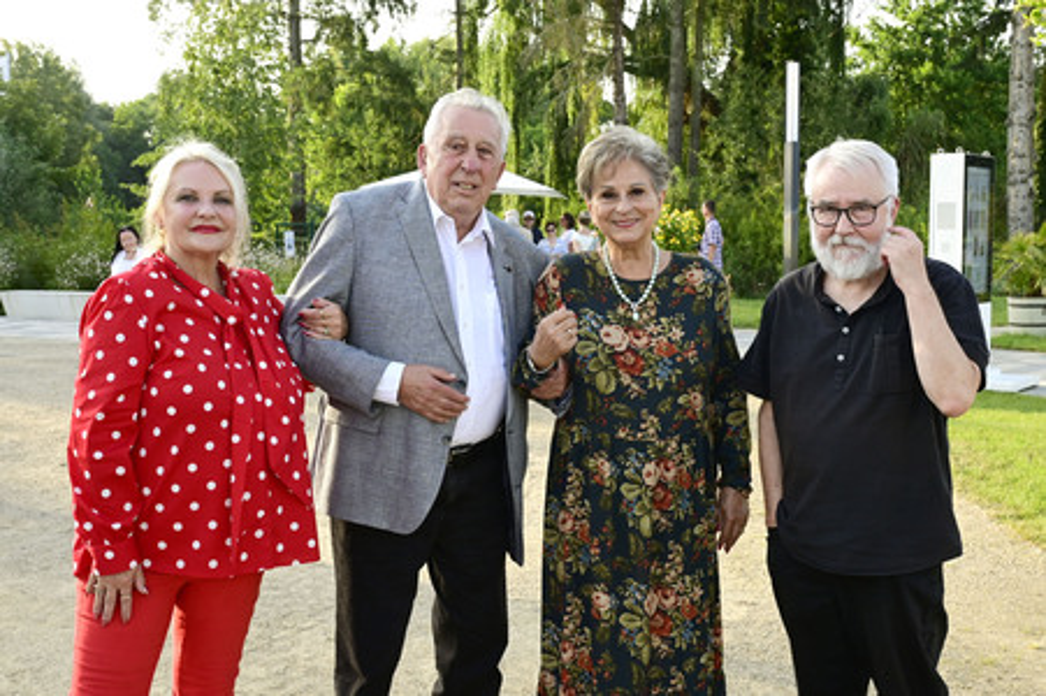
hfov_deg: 51.9
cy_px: 348
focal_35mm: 37
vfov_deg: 35.9
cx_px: 523
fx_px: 1074
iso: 500
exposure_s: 1/200
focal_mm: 37
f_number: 9
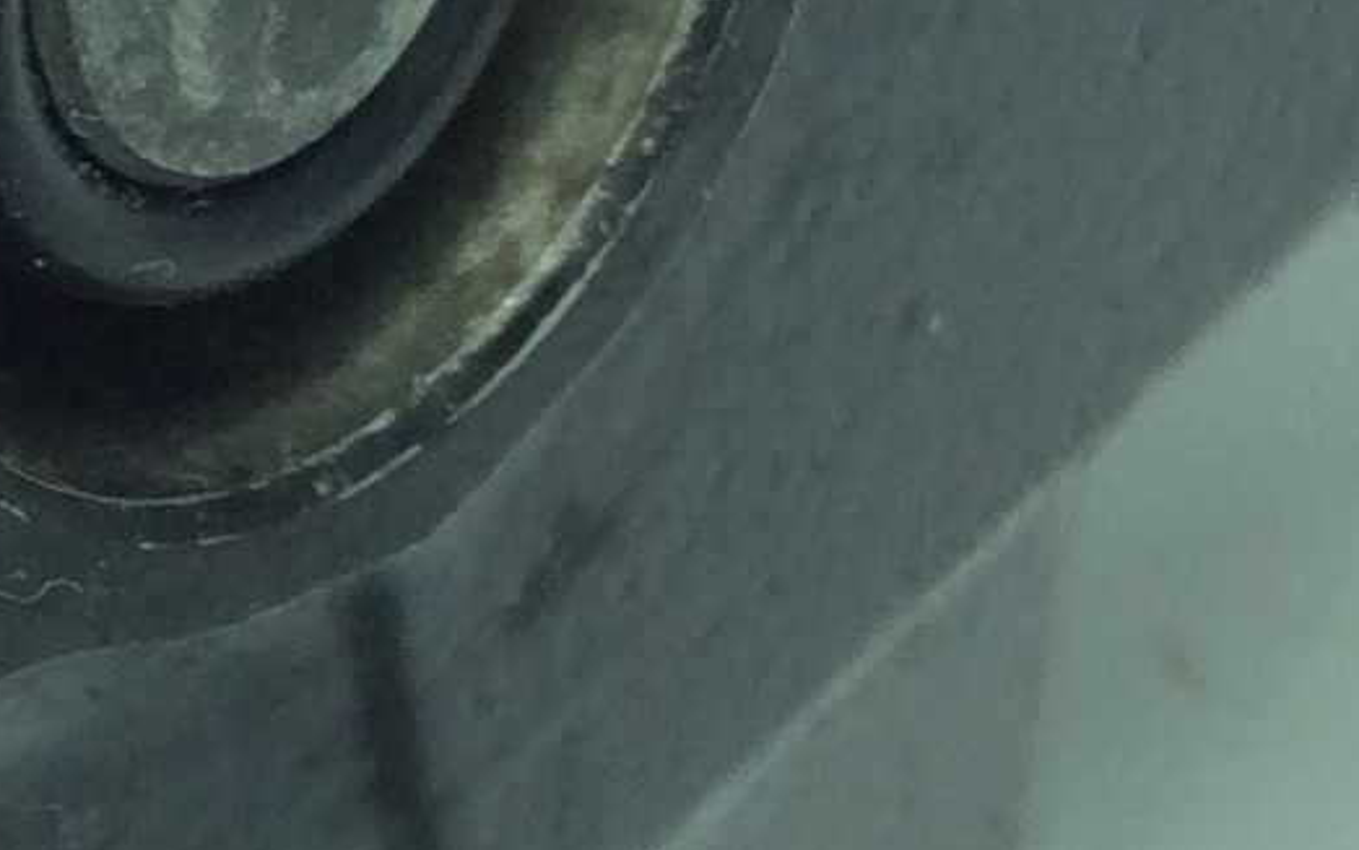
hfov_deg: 12.1
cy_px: 55
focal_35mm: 168
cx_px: -457
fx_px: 6223
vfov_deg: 7.8
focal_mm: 3.3
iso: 32
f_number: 2.4
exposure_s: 1/251
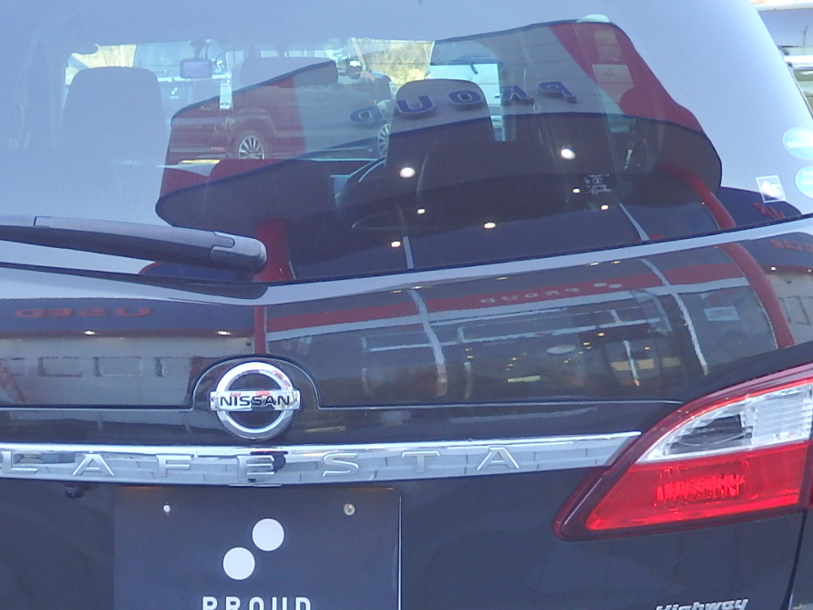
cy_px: 398
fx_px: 1668
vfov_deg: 20.7
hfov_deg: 27.2
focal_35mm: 71
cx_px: 259
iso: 125
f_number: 3.4
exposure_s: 1/60
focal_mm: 6
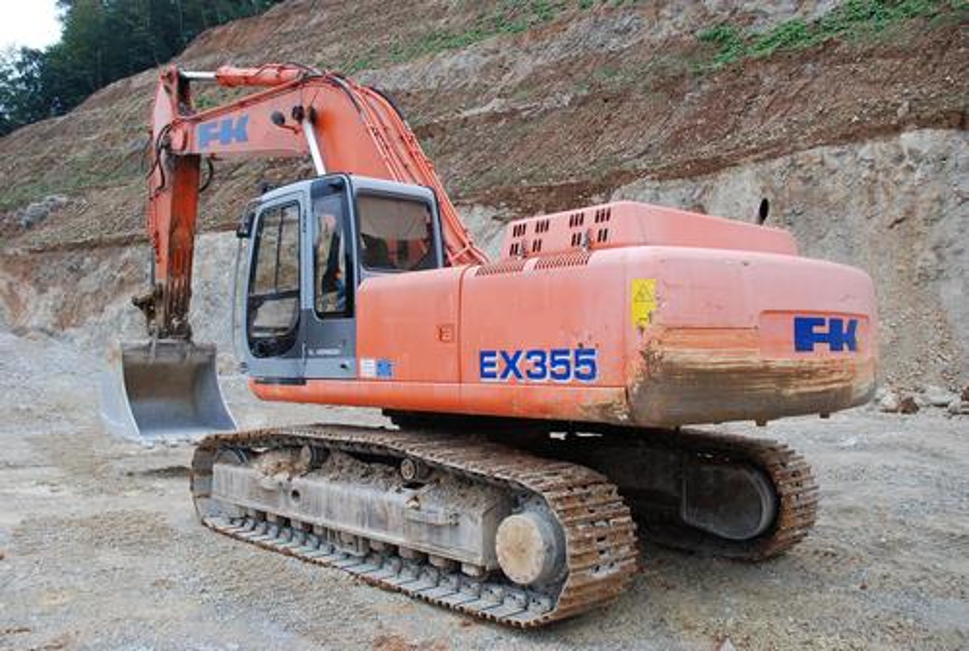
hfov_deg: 57.1
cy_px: 326
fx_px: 890
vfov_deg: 40.2
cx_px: 484
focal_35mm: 33
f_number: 5.6
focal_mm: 22
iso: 200
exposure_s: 1/125
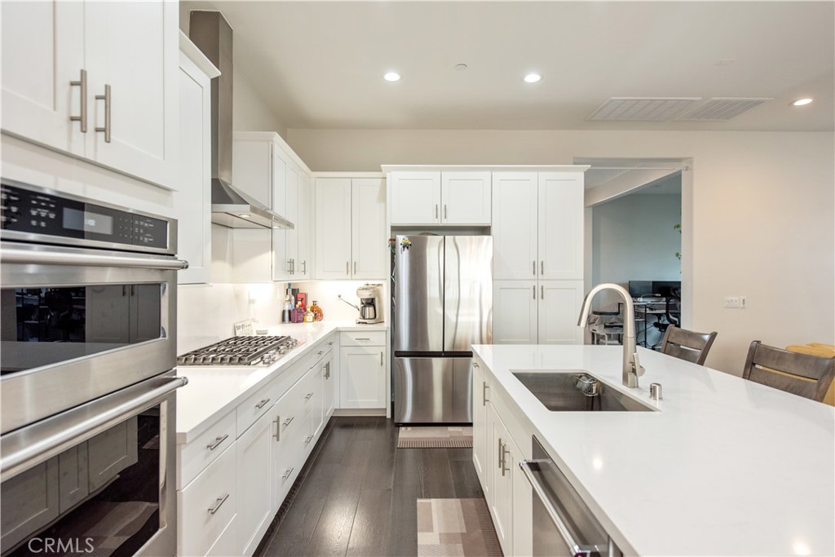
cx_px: 418
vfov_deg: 61.9
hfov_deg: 84.0
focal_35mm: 20
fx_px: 464
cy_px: 278
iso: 400
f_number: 4.5
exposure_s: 1/80
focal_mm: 20
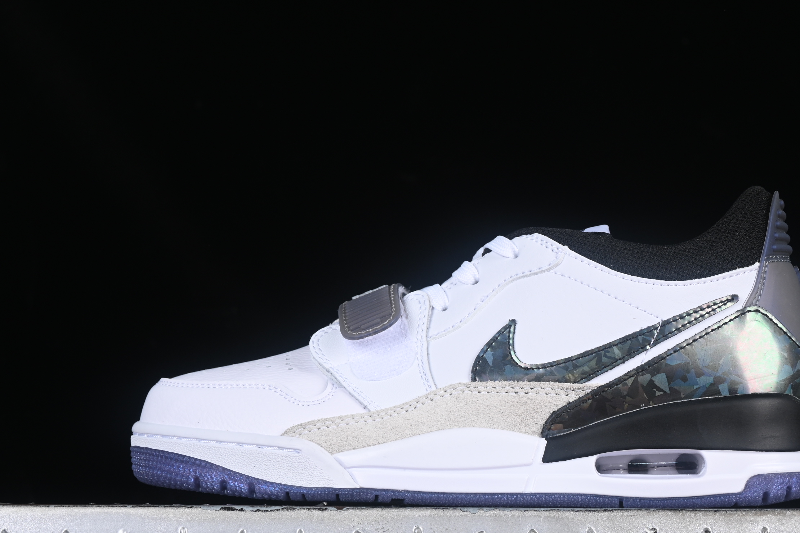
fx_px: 2089
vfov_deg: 14.5
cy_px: 304
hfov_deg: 21.7
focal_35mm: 94
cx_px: 478
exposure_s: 1/80
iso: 160
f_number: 8
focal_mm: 50
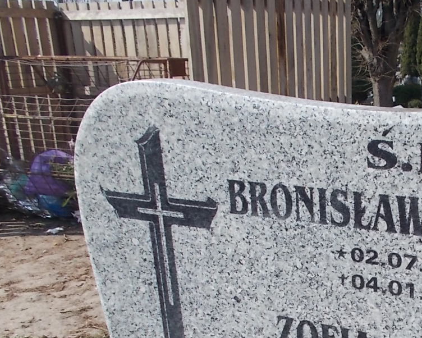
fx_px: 675
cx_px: 382
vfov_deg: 27.2
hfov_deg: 32.9
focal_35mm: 54
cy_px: 296
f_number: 8
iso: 80
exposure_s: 1/160
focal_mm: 4.6
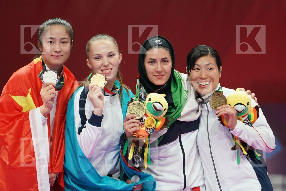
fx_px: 3035
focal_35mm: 382
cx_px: 143
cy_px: 96
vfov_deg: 3.6
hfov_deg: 5.4
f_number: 4
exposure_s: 1/500
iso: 2500
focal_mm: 255
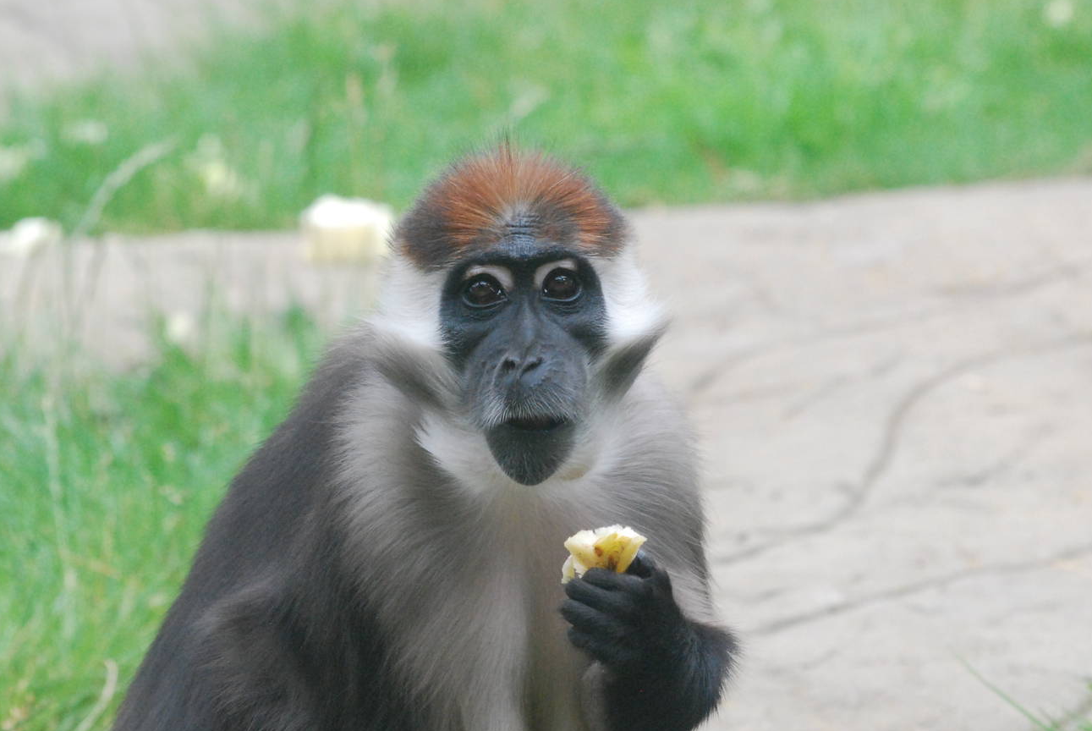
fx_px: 9596
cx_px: 523
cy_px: 389
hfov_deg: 6.5
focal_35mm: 316
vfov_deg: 4.4
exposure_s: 1/500
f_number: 8
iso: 1600
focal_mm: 170
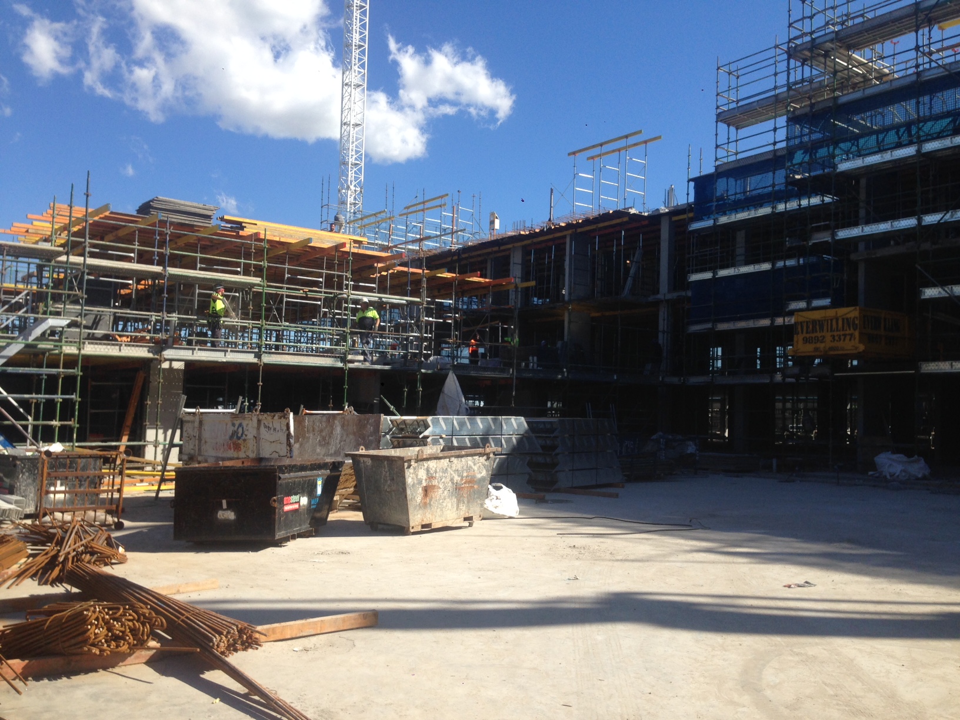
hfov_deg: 55.4
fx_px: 915
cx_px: 480
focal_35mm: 33
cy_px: 360
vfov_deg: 42.9
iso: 50
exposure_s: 1/1261
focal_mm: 4.12
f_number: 2.4
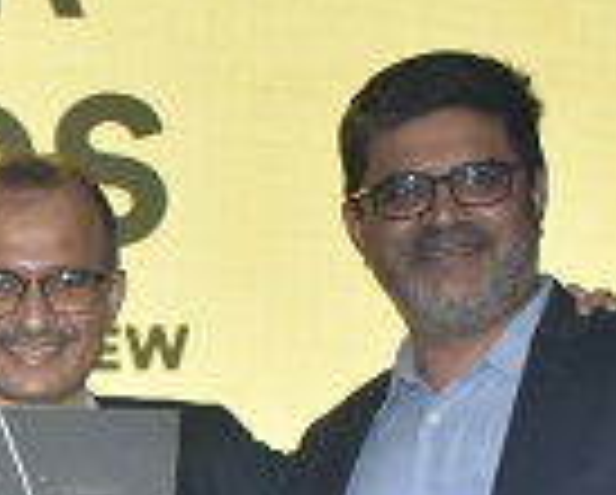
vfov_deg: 7.3
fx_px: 3790
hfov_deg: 8.7
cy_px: 810
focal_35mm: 208
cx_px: -719
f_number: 4
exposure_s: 1/160
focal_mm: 27
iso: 640
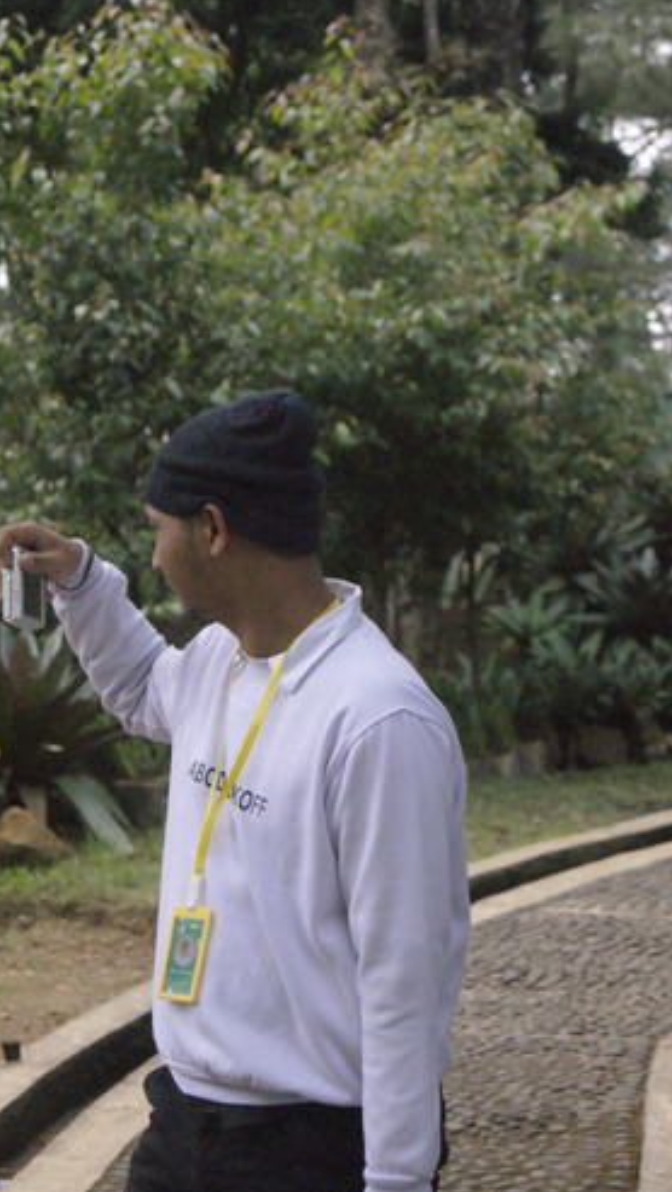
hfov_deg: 13.8
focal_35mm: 88
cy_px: 595
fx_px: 2768
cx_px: 303
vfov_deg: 24.3
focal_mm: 55
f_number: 5.6
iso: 3200
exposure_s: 1/2500
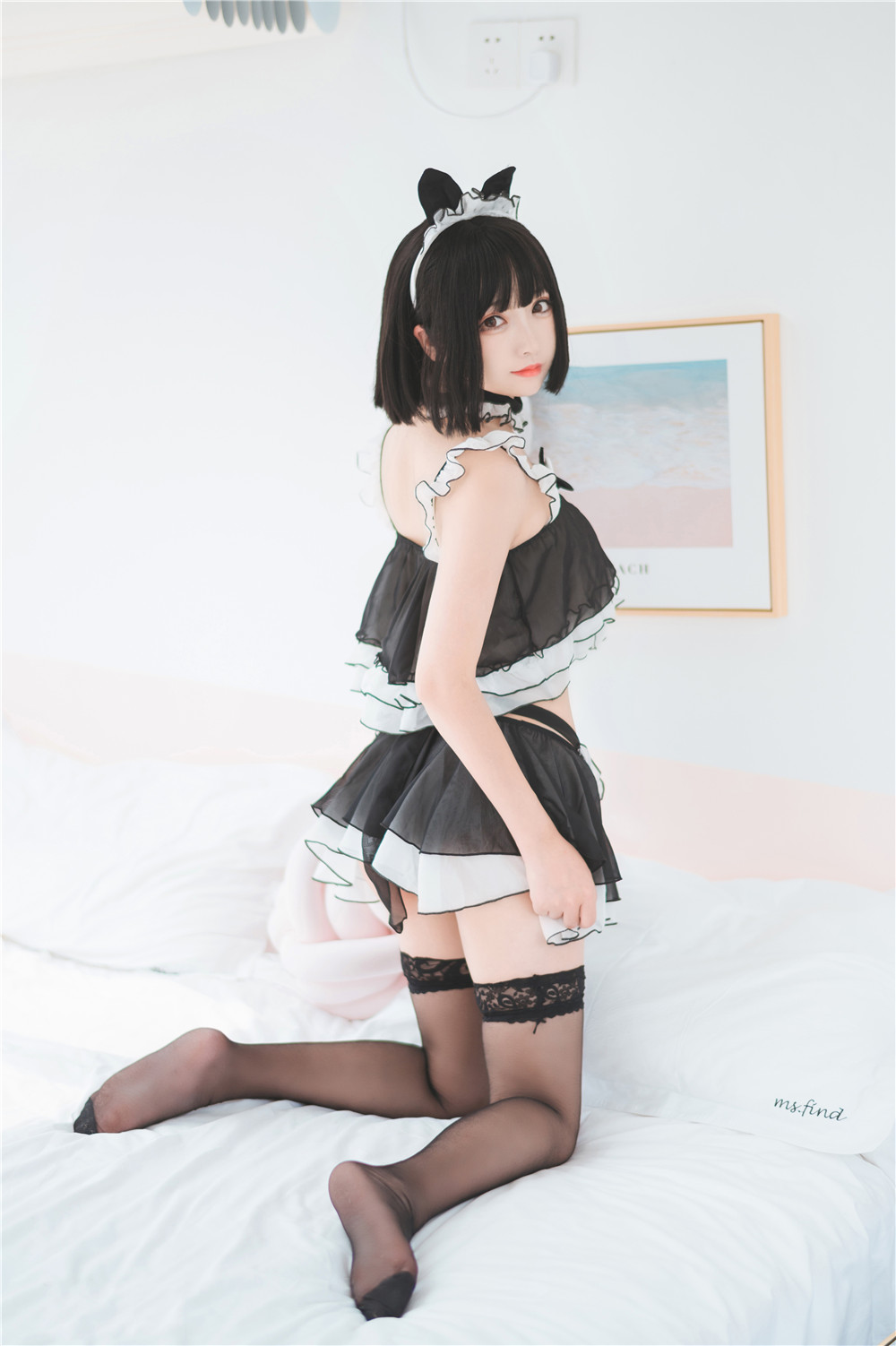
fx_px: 2167
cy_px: 673
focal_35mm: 58
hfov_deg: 23.4
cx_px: 448
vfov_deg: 34.5
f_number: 1.4
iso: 100
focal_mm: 58
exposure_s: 1/4000
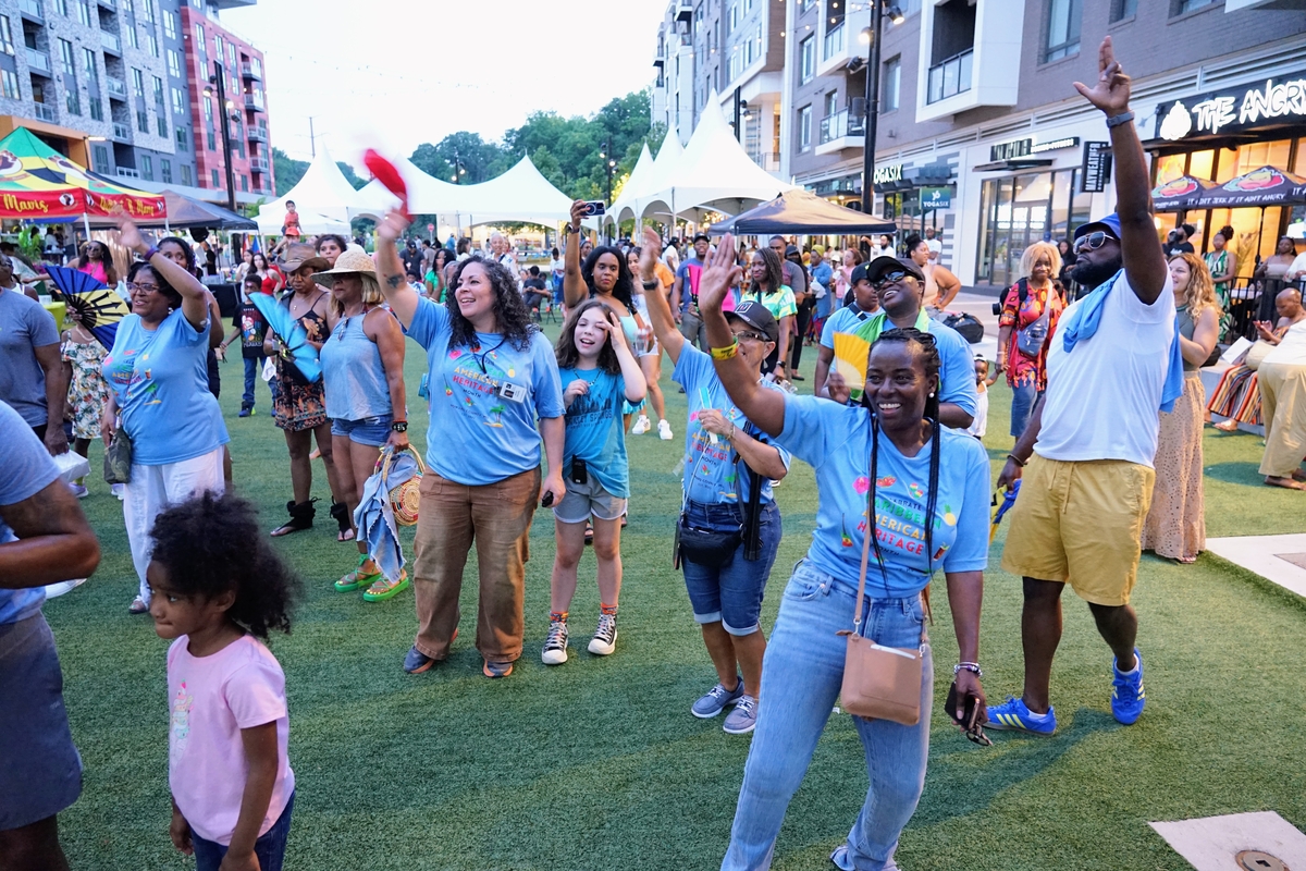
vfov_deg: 53.1
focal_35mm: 24
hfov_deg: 73.7
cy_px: 436
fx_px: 871
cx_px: 653
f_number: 4
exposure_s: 1/60
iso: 5000
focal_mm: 24
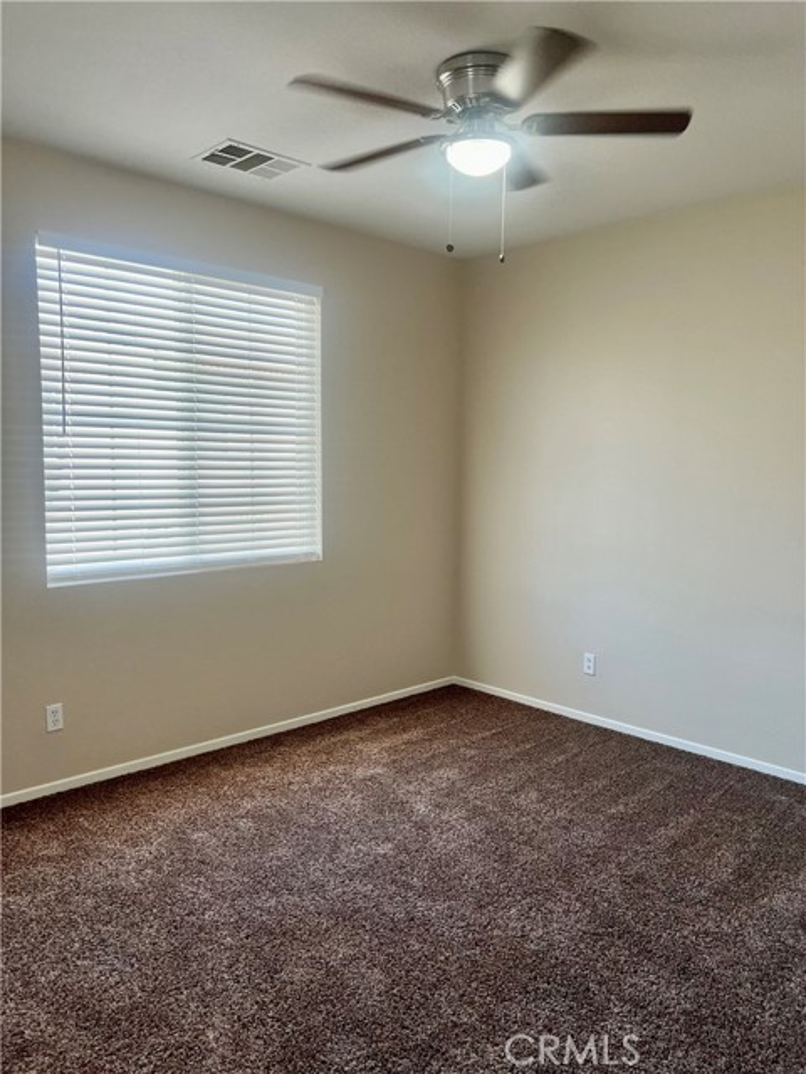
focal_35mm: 26
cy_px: 537
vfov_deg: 67.3
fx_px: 807
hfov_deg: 53.1
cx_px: 403
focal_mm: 5.7
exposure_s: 1/120
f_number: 1.5
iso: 100
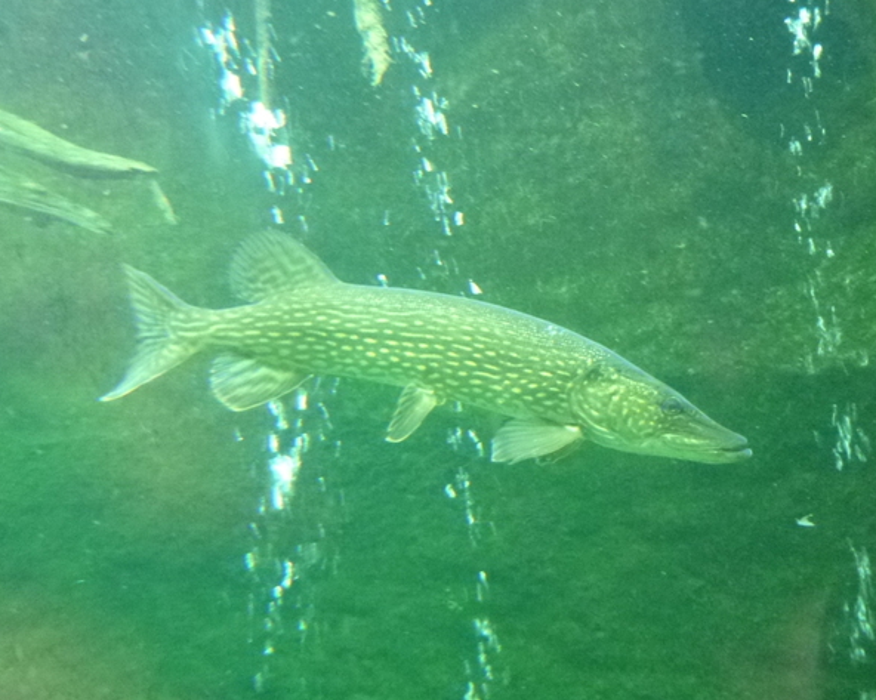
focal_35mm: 33
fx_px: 855
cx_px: 404
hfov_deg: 54.2
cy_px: 329
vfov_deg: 44.5
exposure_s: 1/20
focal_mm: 4.5
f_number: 3.1
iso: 800
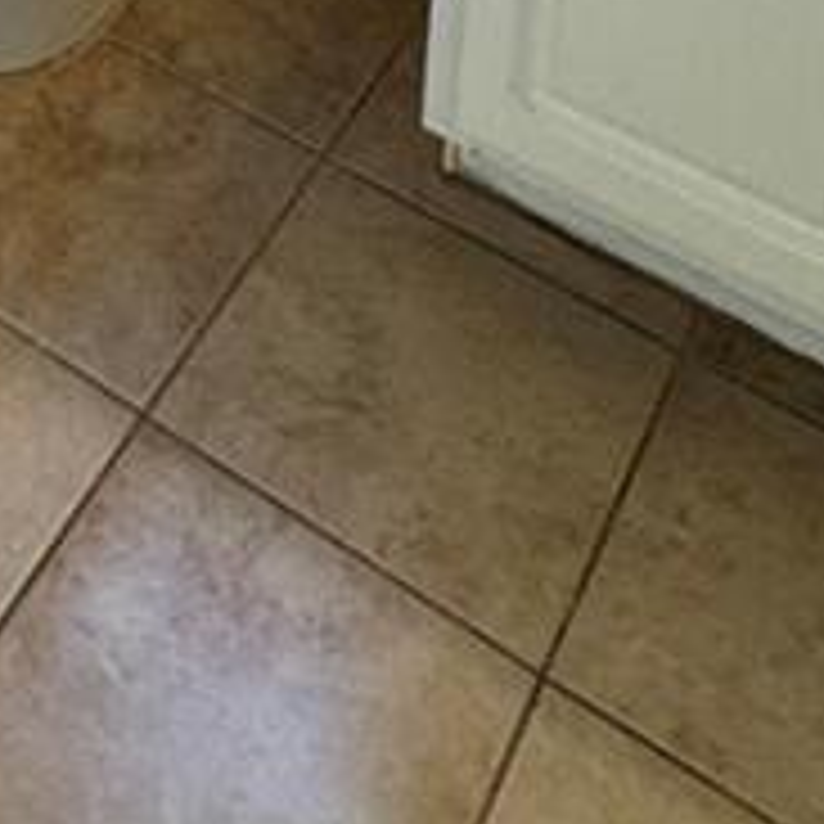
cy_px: -1148
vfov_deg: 14.4
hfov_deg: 20.3
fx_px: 2181
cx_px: -104
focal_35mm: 81
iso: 160
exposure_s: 1/120
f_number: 2.2
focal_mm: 2.22
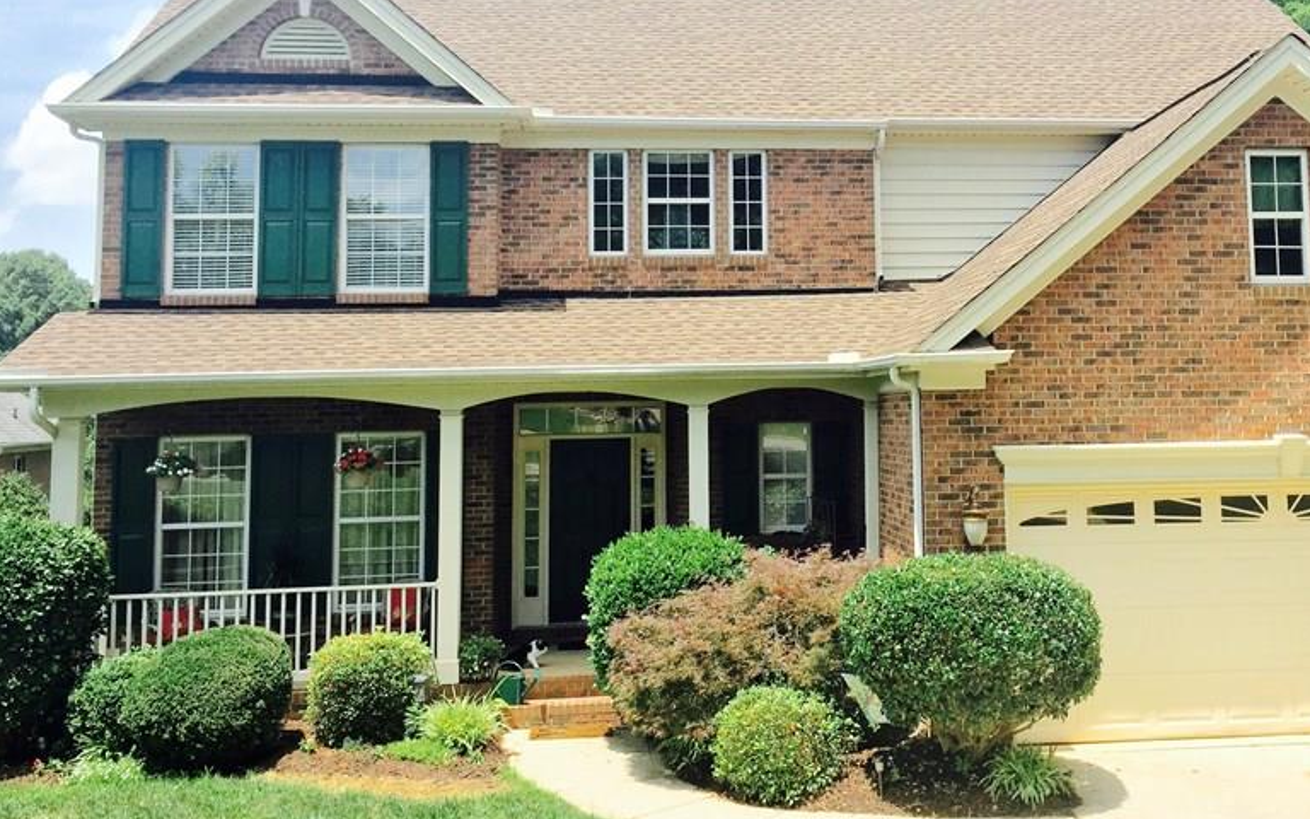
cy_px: 259
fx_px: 1464
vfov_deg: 31.0
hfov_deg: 47.7
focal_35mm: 41
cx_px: 839
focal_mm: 4.15
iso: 32
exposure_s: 1/1364
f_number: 2.2
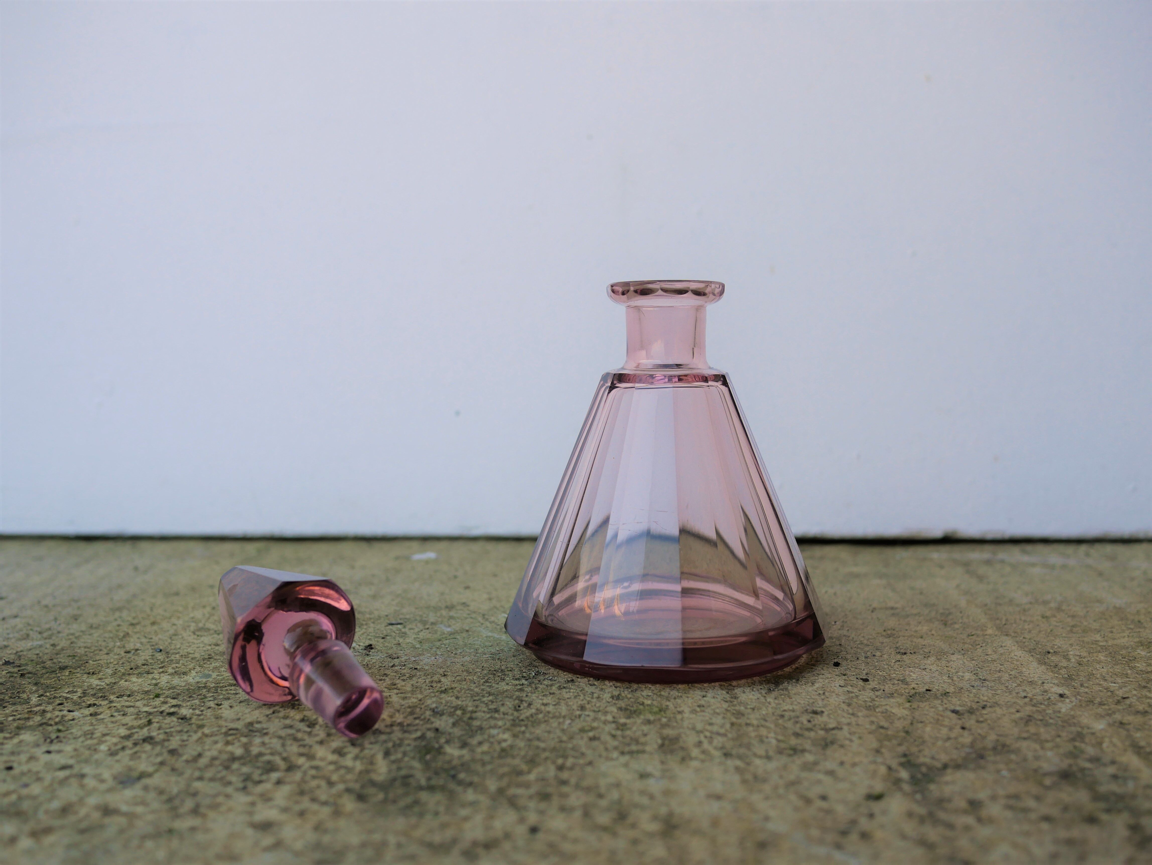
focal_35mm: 40
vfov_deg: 36.0
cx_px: 576
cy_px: 432
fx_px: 1332
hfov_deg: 46.8
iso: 200
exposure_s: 1/320
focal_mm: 20
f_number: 3.2
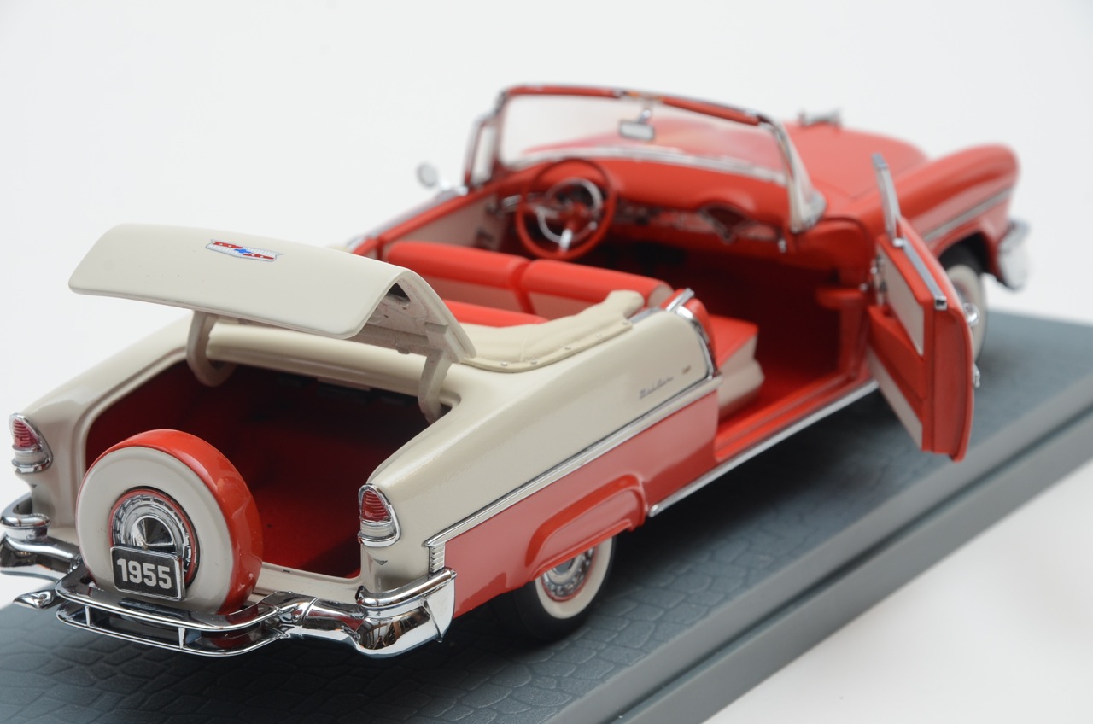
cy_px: 362
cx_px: 546
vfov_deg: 8.7
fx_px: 4772
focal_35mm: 158
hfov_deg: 13.1
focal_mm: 105
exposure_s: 1/60
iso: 320
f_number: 10
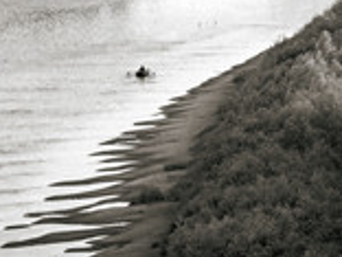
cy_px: -3
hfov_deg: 2.9
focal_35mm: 673
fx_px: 6649
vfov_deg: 2.2
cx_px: 79
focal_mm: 150
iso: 200
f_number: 6.3
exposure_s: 1/400
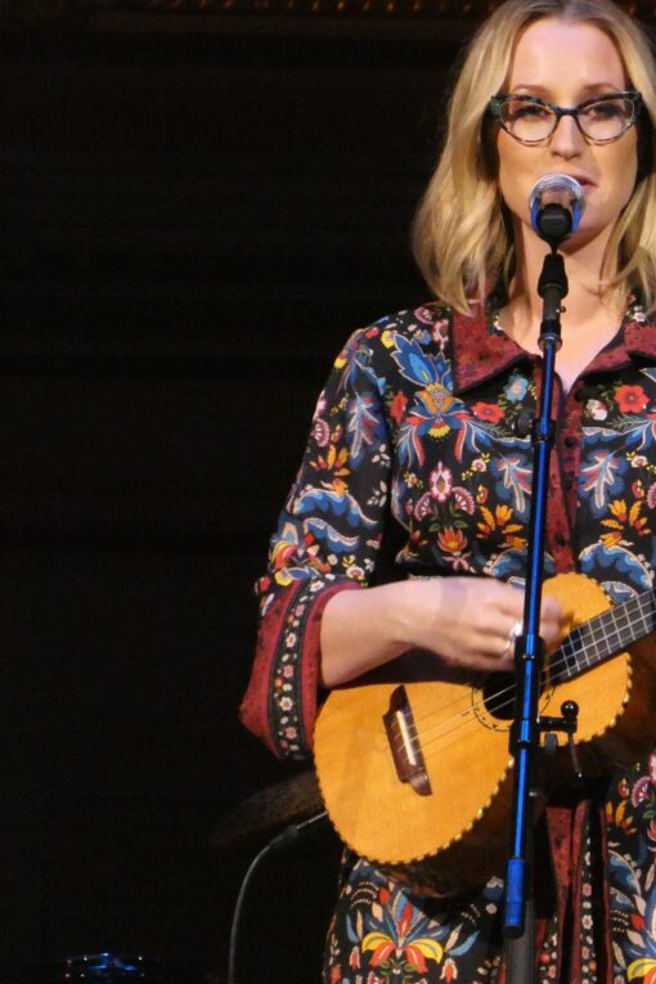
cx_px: 566
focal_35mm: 600
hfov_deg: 2.3
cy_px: 493
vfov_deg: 3.4
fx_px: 16399
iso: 1600
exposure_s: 1/40
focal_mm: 77.3
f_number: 6
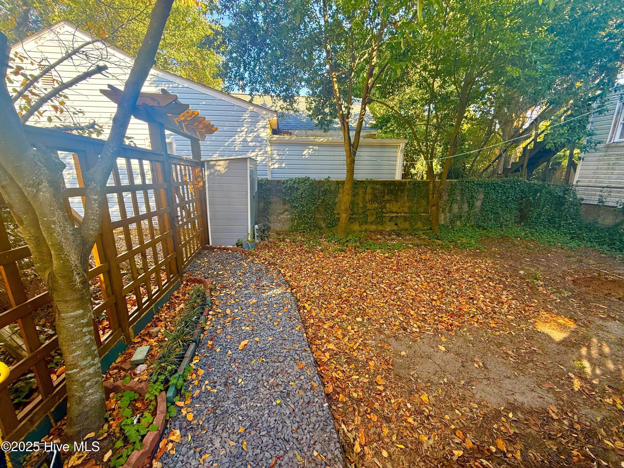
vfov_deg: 85.7
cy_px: 234
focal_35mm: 14
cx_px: 312
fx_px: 252
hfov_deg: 102.1
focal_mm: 2.22
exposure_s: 1/99
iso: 125
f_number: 2.2
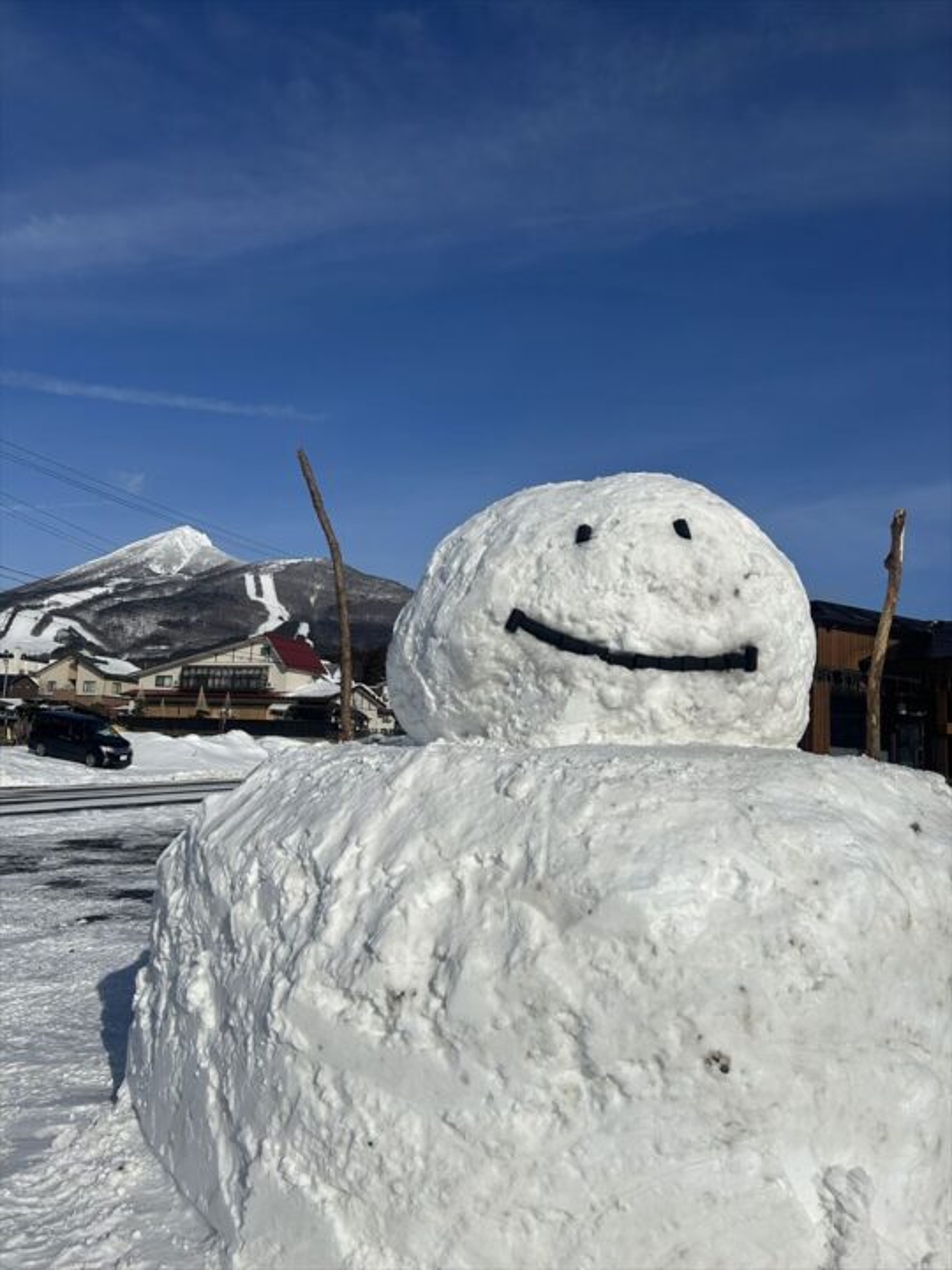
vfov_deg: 67.3
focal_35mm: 26
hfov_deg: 53.1
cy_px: 635
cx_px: 476
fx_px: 953
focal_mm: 5.7
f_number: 1.5
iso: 50
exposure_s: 1/16393
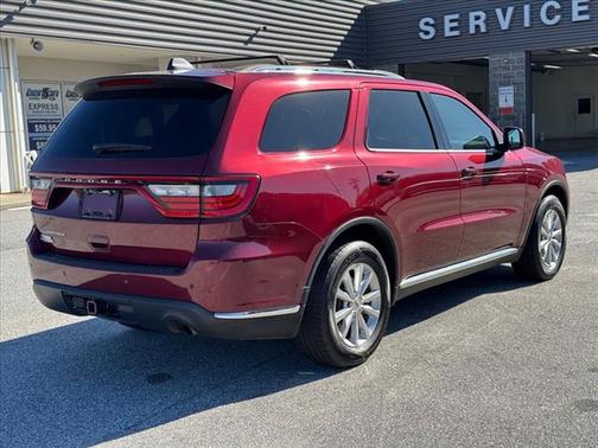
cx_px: 299
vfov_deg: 30.3
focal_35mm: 48
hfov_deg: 39.7
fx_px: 829
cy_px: 224
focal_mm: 6.76
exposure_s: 1/1681
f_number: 1.78
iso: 64
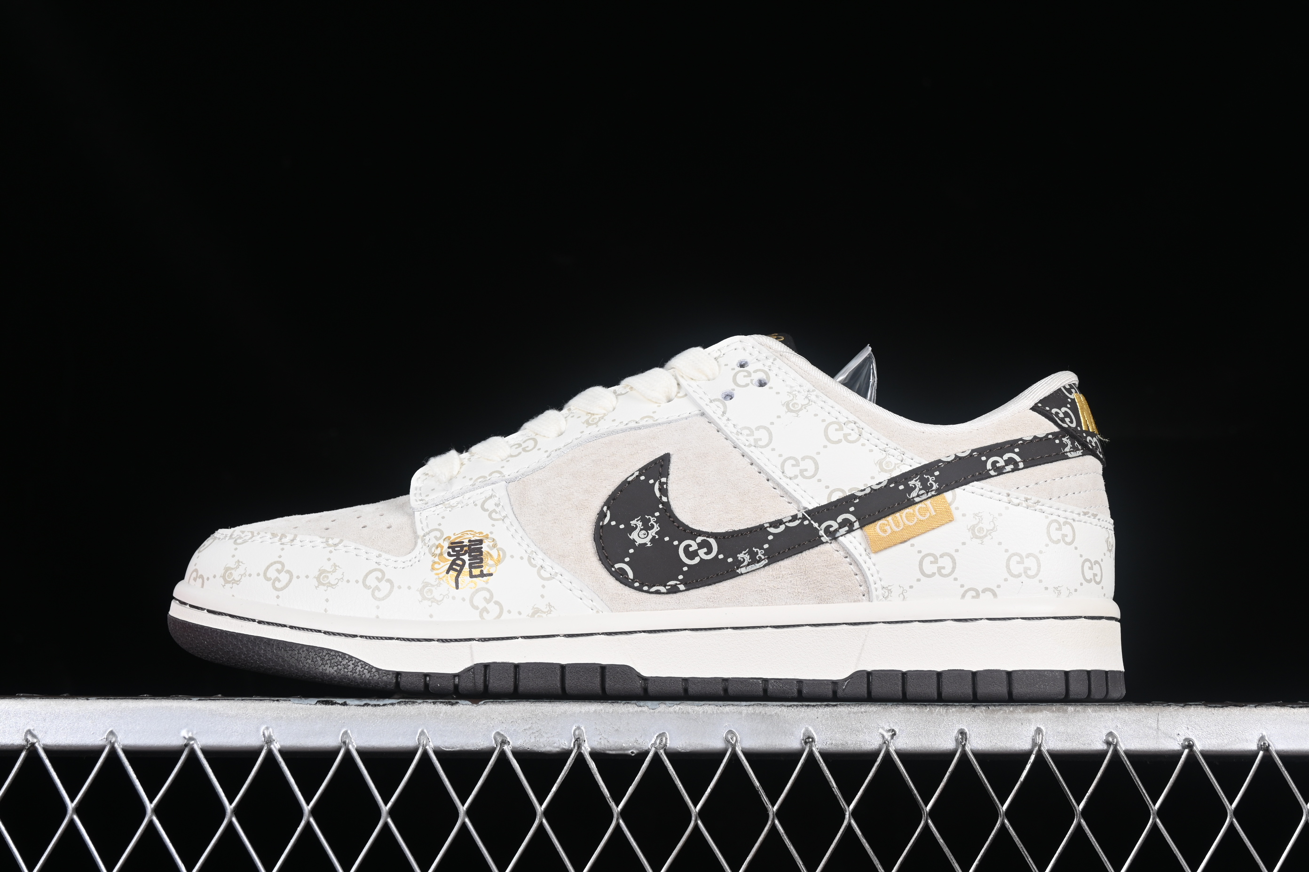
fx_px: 2727
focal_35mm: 75
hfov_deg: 27.0
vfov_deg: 18.2
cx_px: 654
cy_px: 436
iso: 160
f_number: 8
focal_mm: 50
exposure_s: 1/80
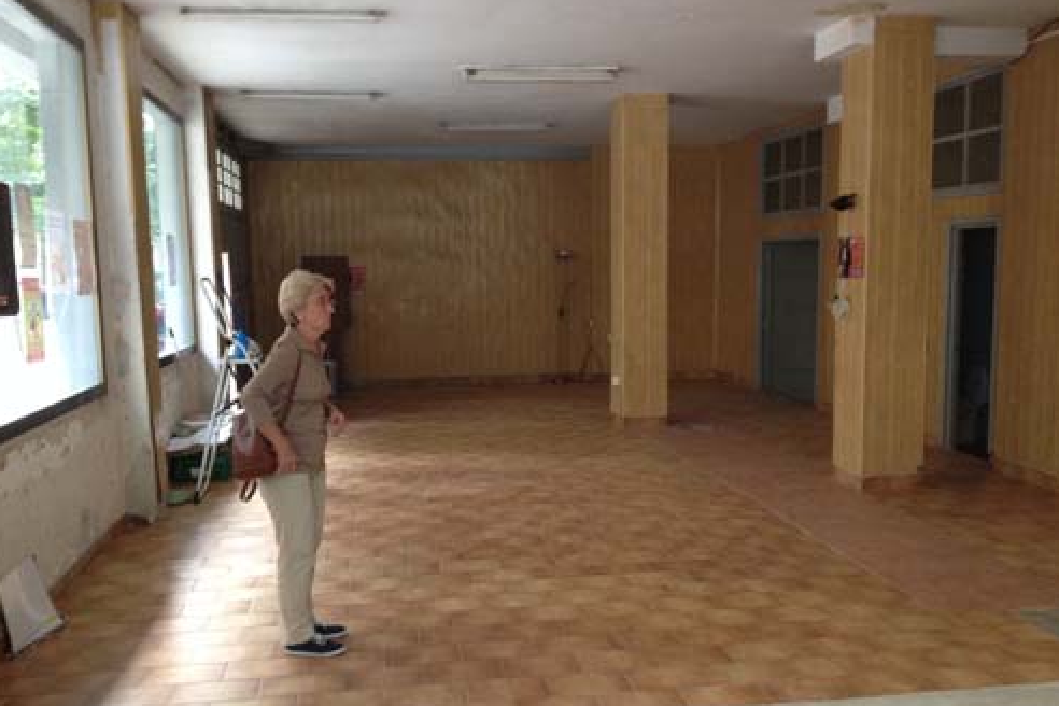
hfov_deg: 51.9
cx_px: 525
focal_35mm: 37
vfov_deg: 35.9
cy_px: 393
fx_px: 1088
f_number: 2.4
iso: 200
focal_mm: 4.28
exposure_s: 1/20
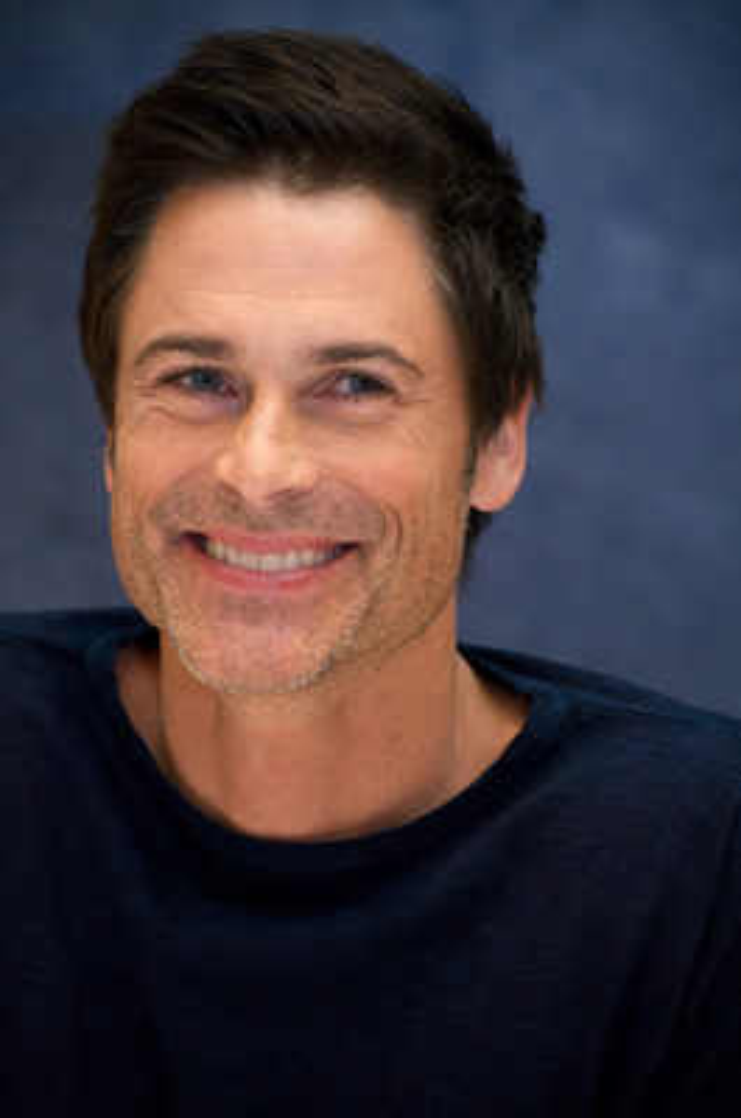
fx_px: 4806
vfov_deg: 13.3
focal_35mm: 155
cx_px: 370
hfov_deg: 8.8
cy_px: 559
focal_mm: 155
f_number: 5.6
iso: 2000
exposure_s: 1/60
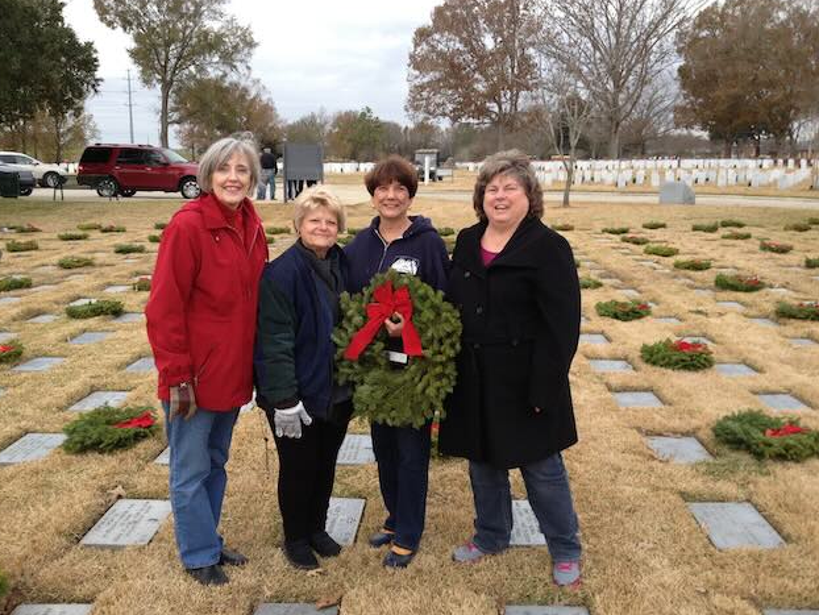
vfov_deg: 39.7
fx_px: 852
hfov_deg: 51.3
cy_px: 302
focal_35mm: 36
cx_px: 400
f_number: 2.4
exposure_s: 1/472
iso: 50
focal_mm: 4.28
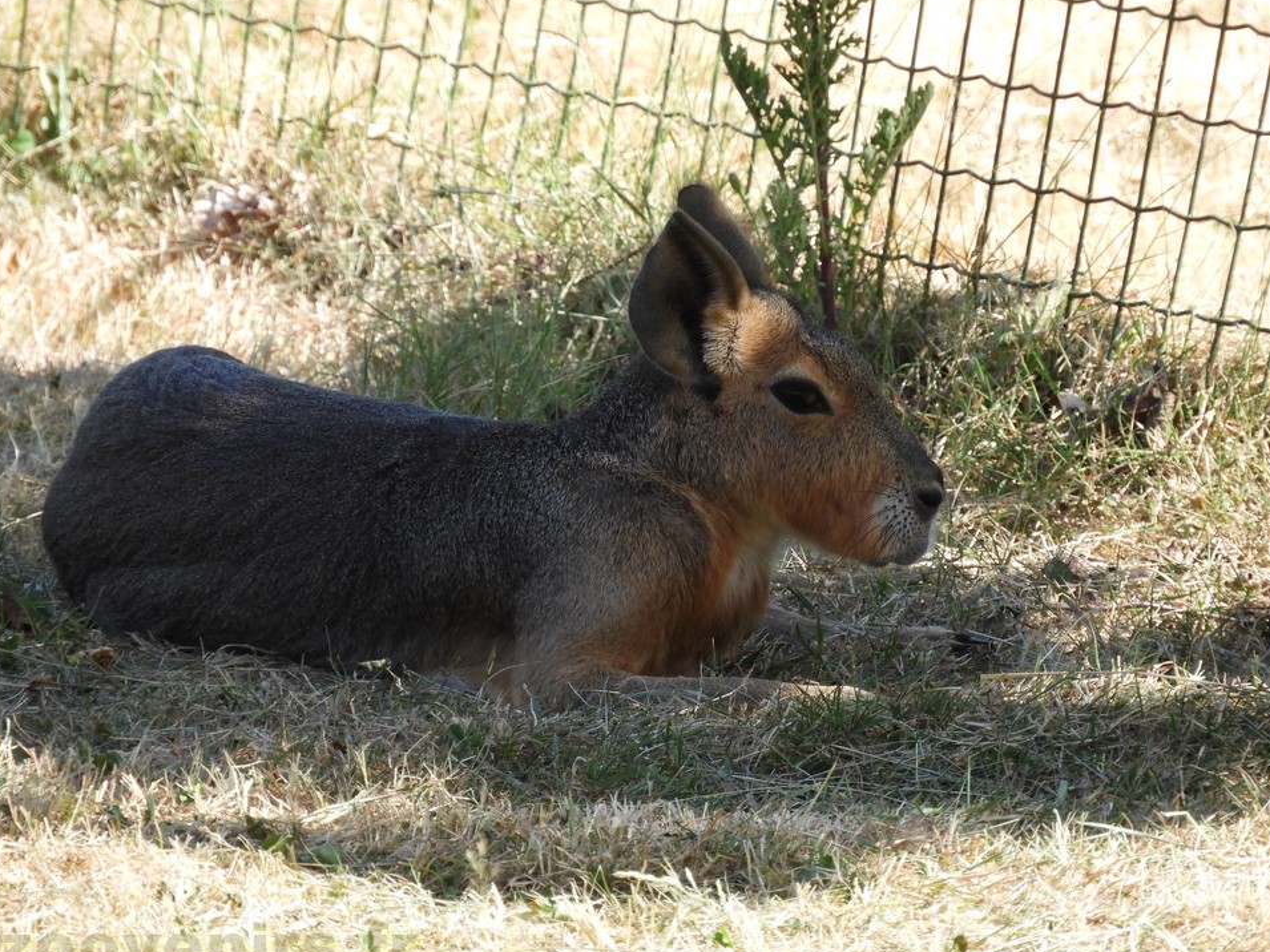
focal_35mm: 858
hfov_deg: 2.3
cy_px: 501
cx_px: 652
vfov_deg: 1.7
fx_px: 31475
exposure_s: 1/250
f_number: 5.6
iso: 220
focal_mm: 143.3
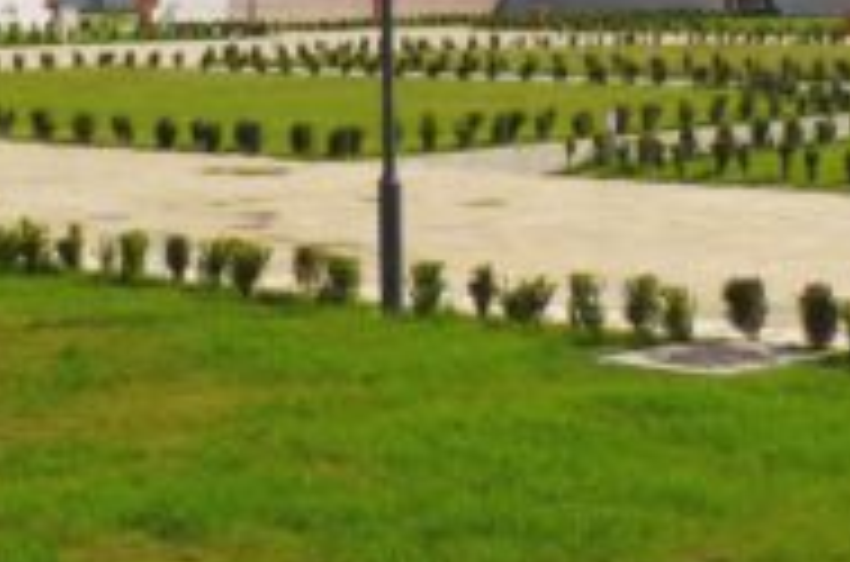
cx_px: 306
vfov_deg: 12.3
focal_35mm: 107
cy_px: -205
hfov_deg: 19.1
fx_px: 2520
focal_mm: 18
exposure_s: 1/180
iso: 200
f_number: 18
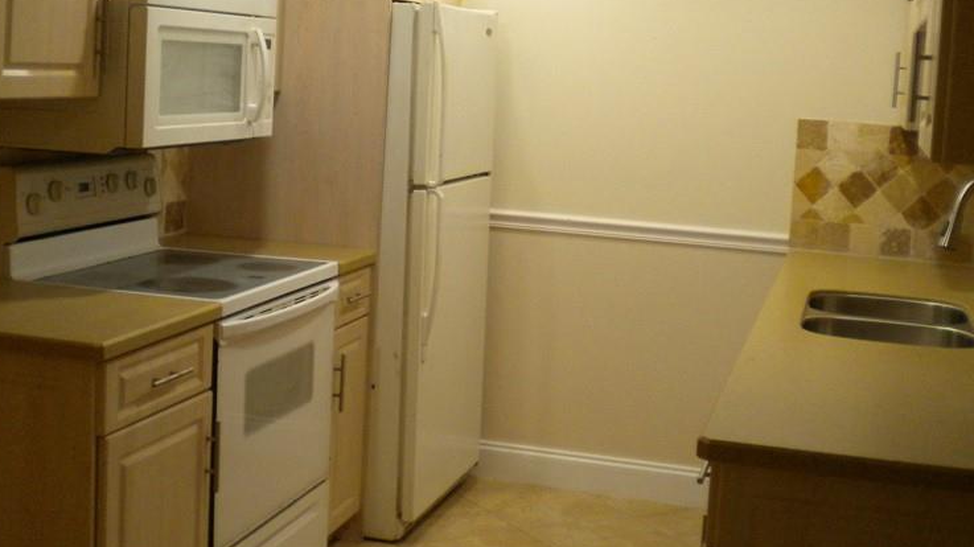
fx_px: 1368
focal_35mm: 53
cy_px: 202
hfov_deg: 39.2
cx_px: 467
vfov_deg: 22.6
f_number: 3.1
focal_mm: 6.3
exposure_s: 1/60
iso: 328
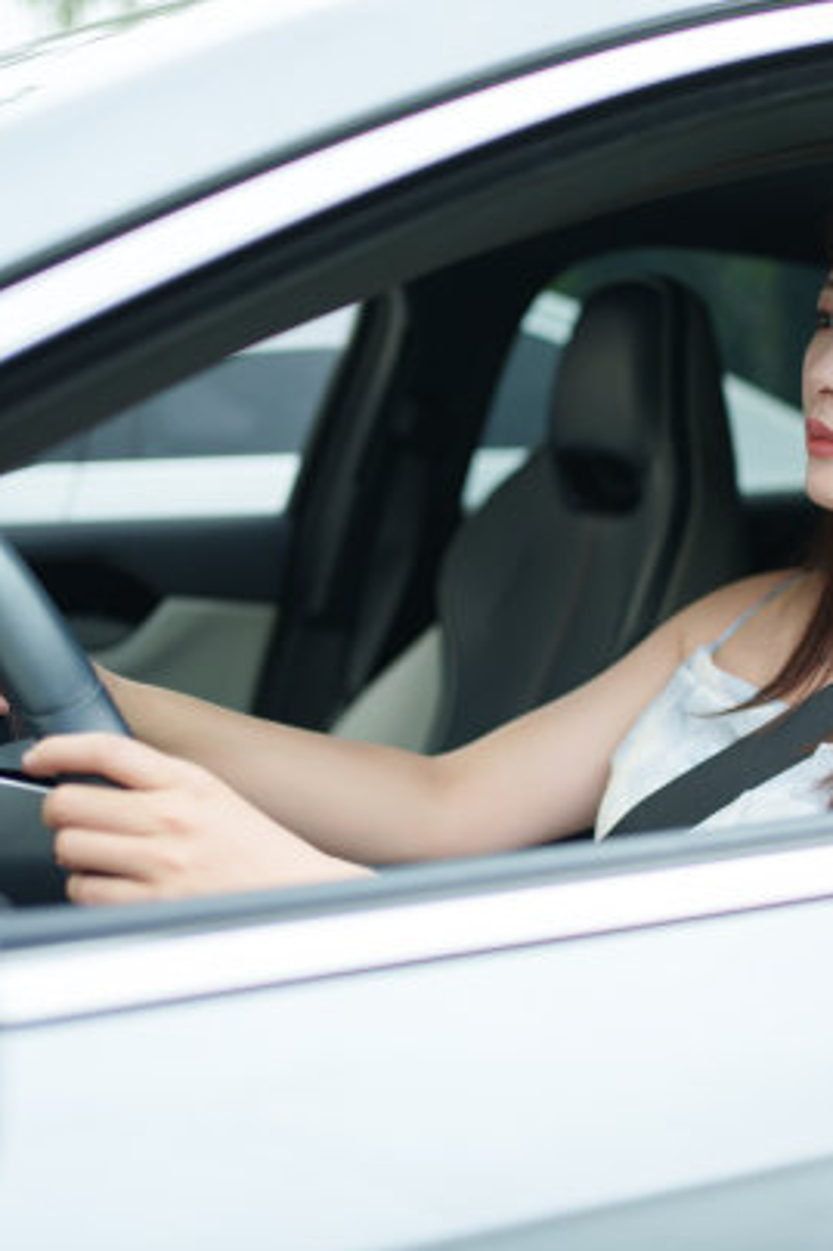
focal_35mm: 53
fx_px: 1841
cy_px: 629
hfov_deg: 25.3
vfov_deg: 37.5
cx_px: 573
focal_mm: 35
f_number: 2
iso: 100
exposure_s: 1/250
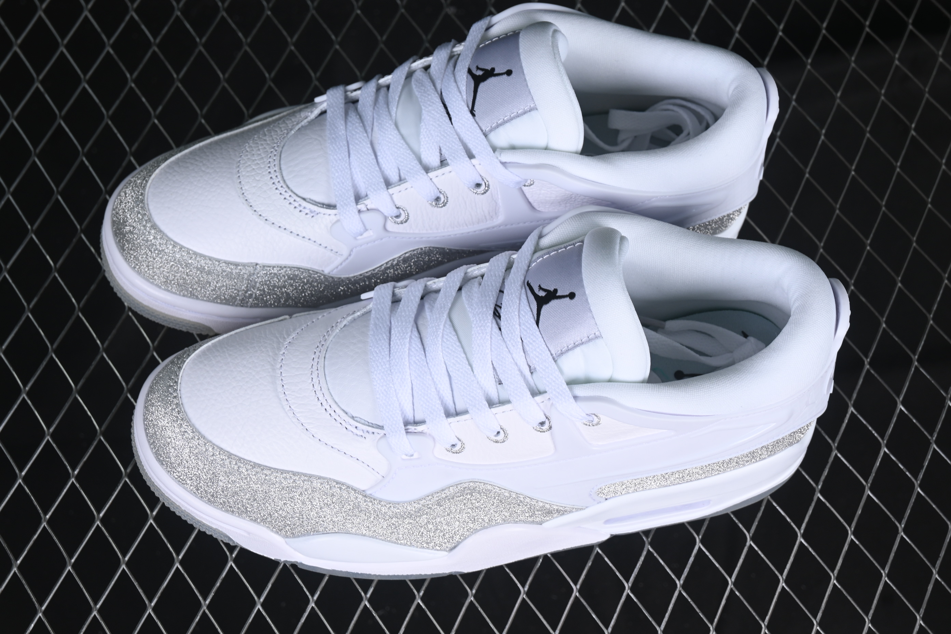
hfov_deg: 27.0
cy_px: 317
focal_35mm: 75
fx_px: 1981
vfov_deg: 18.2
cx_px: 476
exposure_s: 1/60
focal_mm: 50
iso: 160
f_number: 8
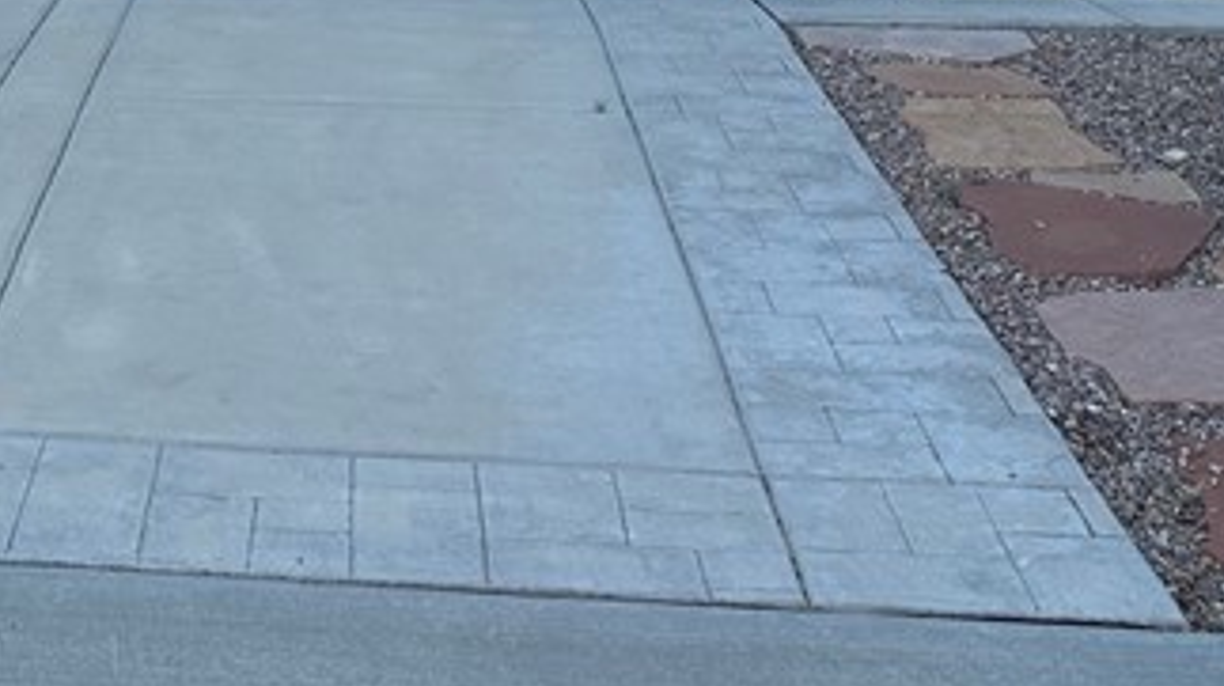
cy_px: -360
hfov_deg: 24.4
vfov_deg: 13.6
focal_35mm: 83
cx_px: -8
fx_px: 2691
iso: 80
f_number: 1.78
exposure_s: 1/1050
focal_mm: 6.86
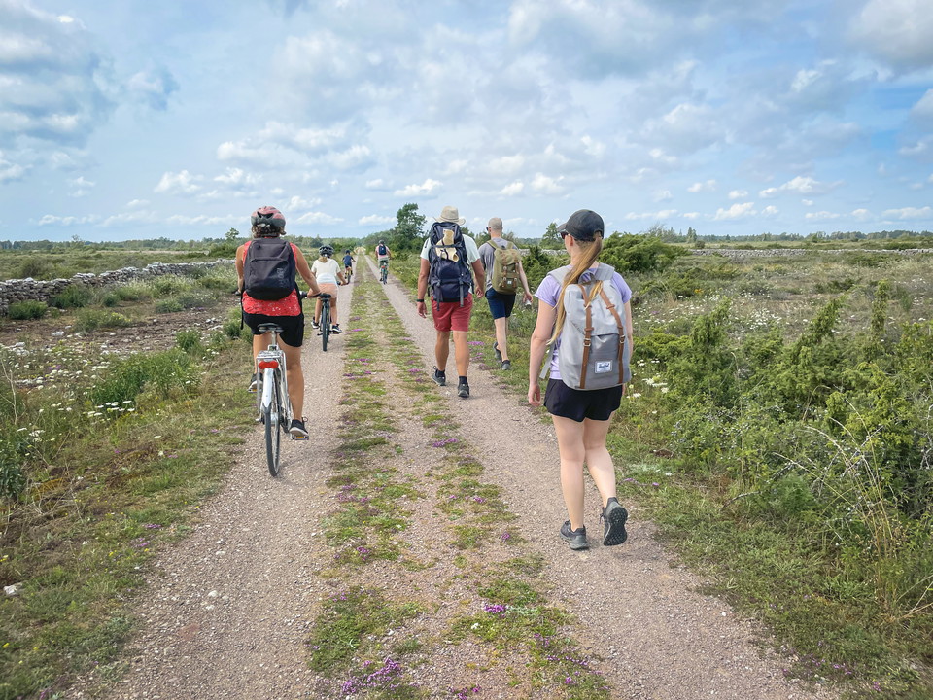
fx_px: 701
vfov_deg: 53.1
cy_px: 350
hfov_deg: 67.3
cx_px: 466
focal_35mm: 26
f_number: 1.6
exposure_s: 1/4132
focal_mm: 4.2
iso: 32
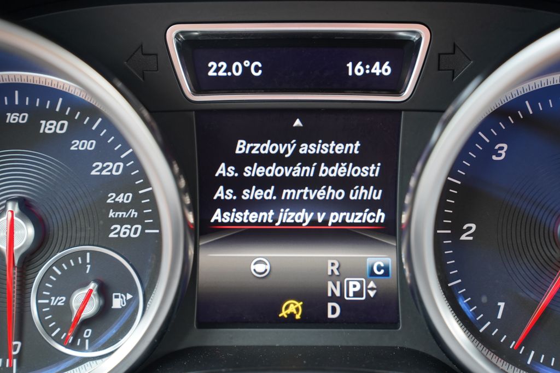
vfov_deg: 19.5
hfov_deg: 28.8
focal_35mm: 70
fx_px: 1089
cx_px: 280
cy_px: 186
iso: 800
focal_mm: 70
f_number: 4
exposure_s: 1/80
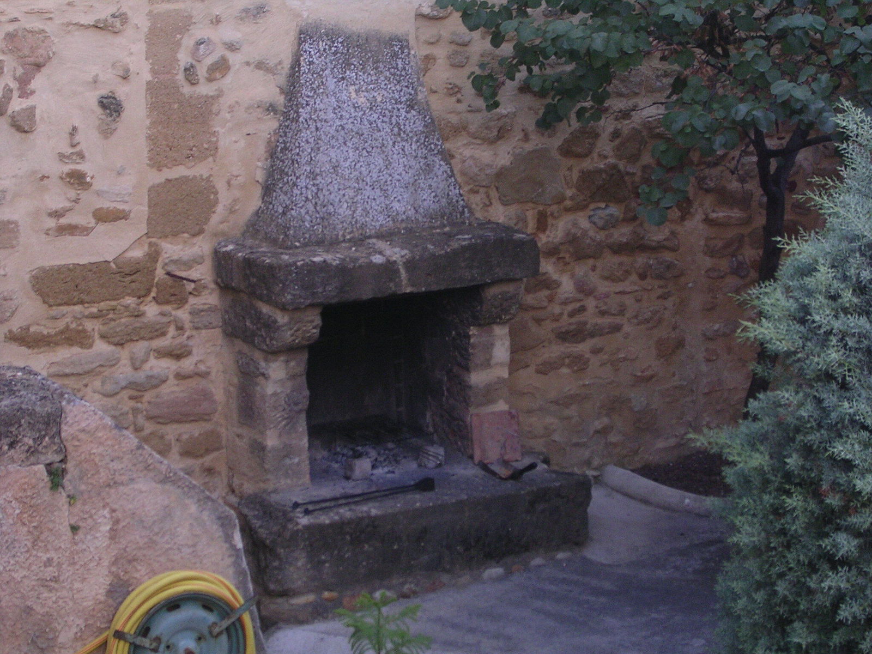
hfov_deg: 17.9
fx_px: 2771
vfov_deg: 13.5
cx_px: 436
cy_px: 327
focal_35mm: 110
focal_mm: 16.7
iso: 158
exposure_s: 1/60.1
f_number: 4.8
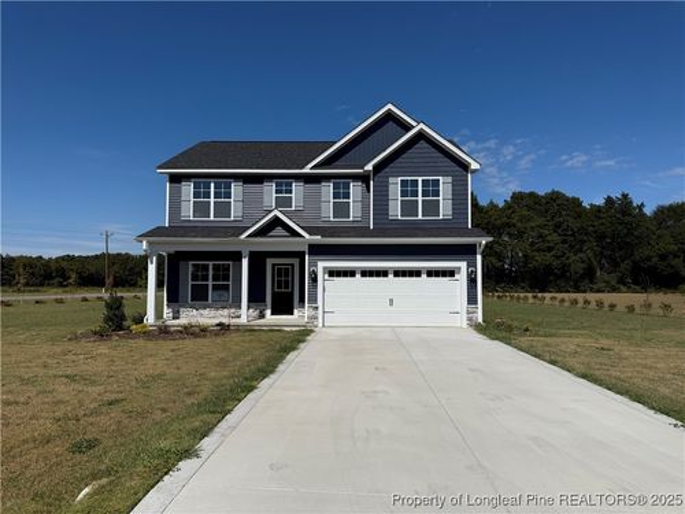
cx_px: 342
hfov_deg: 71.6
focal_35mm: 24
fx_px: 475
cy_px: 257
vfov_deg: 56.8
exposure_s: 1/10309
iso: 80
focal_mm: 6.76
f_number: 1.78
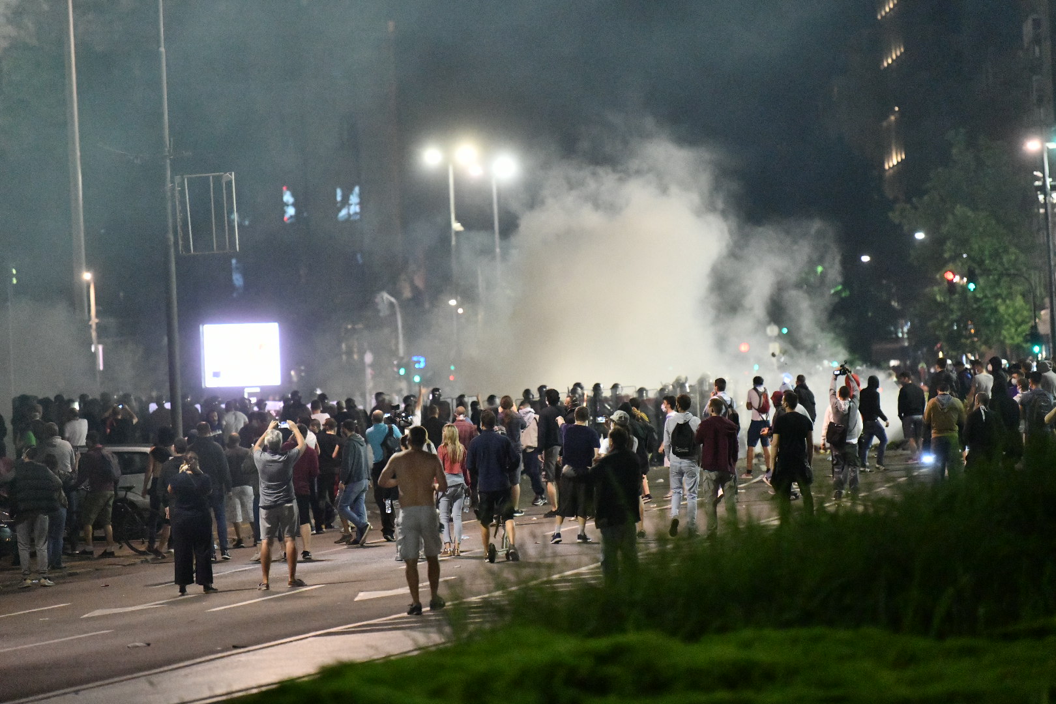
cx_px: 528
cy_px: 352
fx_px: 5866
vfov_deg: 6.9
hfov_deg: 10.3
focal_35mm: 200
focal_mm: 200
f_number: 3.2
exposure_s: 1/400
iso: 16000
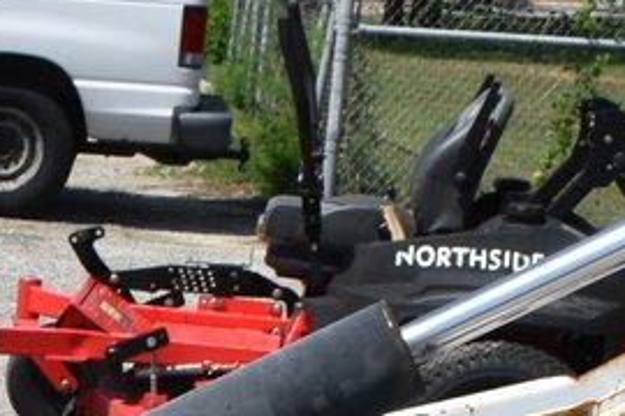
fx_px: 2951
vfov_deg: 7.7
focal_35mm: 170
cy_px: 822
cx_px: -249
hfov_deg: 11.7
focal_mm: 18
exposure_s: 1/320
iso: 100
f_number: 9
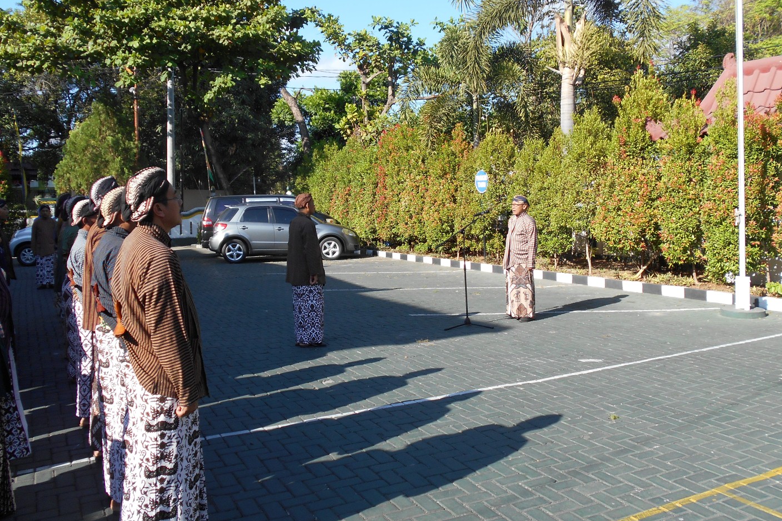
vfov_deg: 41.0
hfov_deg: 58.7
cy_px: 222
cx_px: 392
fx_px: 695
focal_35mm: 32
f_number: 3.4
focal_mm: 5.1
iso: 80
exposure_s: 1/200
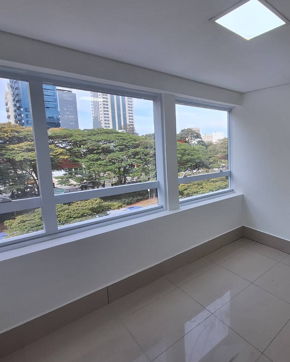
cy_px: 167
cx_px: 248
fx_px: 204
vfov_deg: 83.2
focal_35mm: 19
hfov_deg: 62.2
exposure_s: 1/120
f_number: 2.2
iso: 64
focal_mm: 1.74
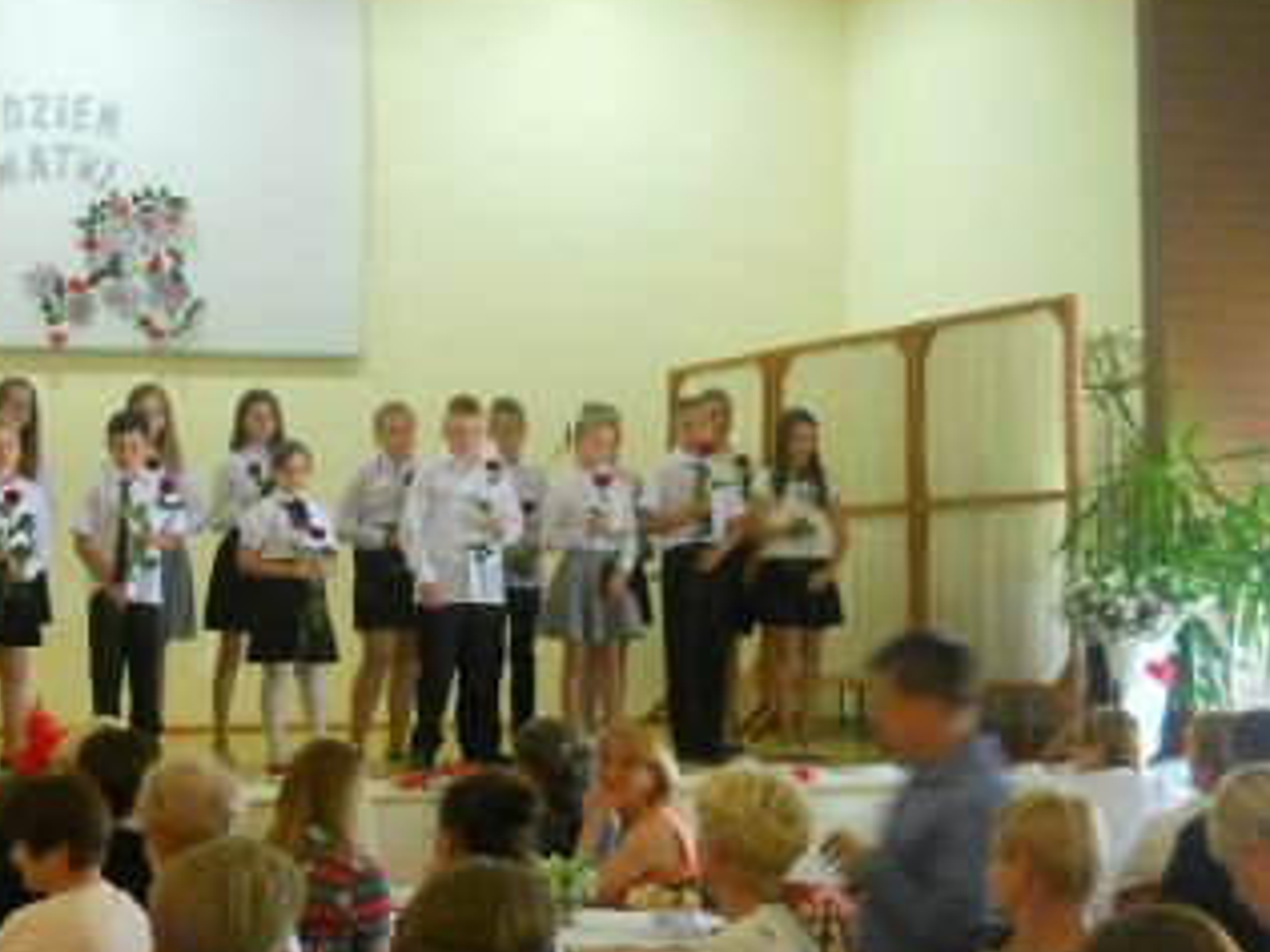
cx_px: 454
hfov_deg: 23.5
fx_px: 3045
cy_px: 486
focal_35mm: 83
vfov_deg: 17.8
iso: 400
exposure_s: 1/20
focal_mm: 6.72
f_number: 3.1
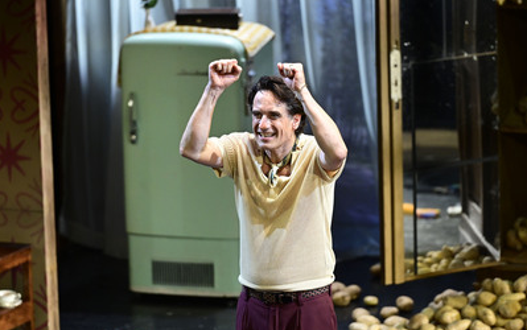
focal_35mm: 230
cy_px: 186
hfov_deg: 9.1
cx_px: 242
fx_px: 3306
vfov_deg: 5.7
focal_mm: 200
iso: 3200
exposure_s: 1/320
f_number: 3.2
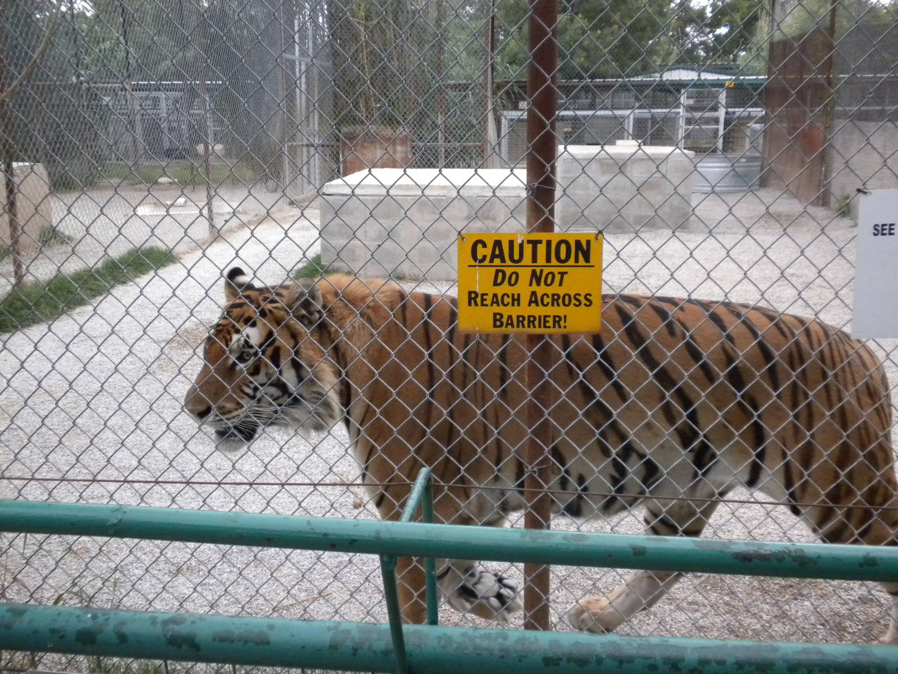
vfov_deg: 38.7
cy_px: 337
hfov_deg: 50.1
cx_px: 449
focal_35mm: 37
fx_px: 960
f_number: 3.5
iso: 400
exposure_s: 1/509
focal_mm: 6.6
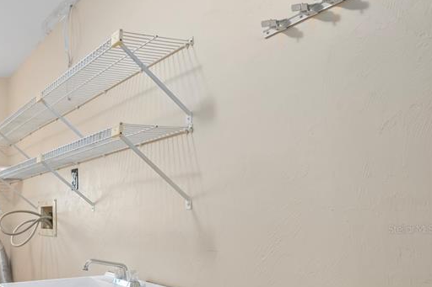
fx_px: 360
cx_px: 4
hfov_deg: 50.6
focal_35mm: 30
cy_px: 229
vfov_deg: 41.7
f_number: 9
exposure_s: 1.3
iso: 250
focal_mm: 10
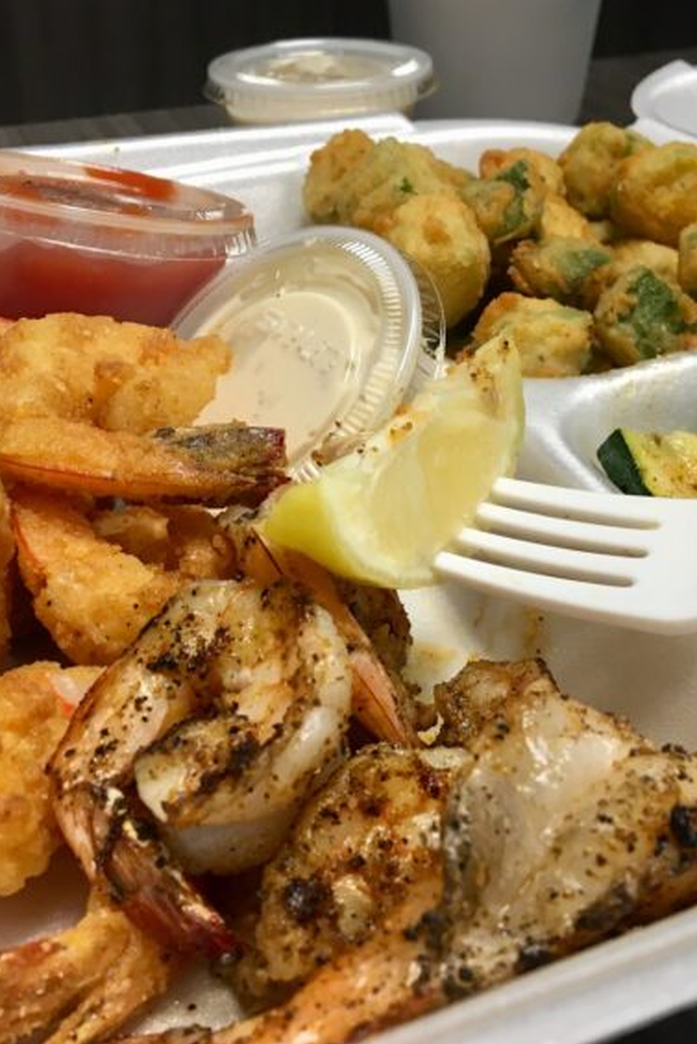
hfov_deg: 32.6
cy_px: 516
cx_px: 344
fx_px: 1190
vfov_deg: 47.4
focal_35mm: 41
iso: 64
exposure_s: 1/30
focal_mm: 4.15
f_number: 2.2
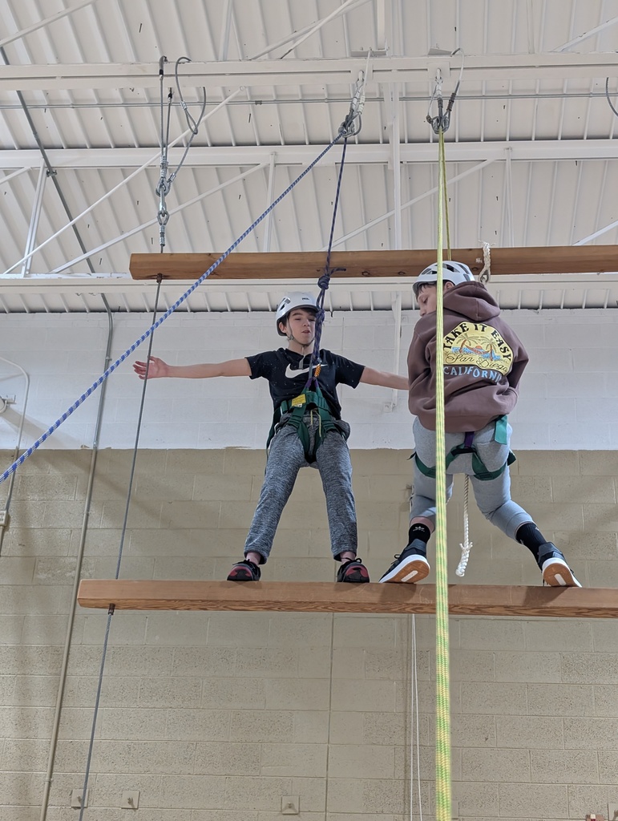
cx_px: 309
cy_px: 410
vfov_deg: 38.9
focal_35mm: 49
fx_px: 1163
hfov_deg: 29.7
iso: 334
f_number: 1.68
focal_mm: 6.9
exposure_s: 1/154
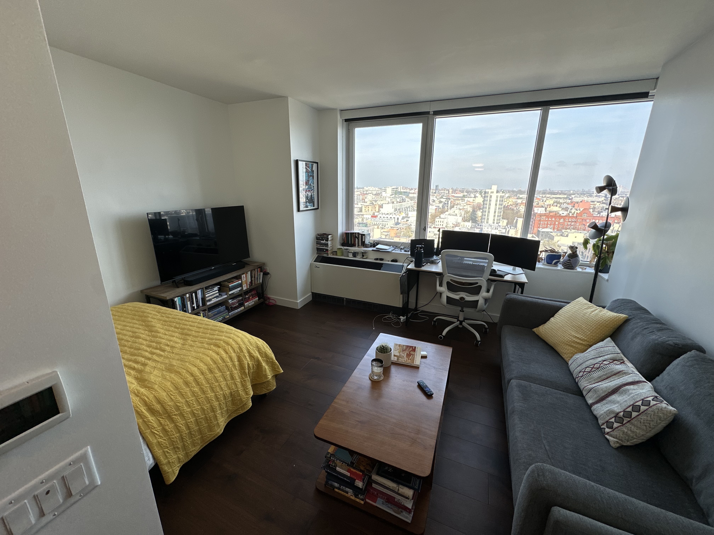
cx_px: 357
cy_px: 268
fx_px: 289
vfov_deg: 85.7
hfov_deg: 102.1
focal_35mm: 14
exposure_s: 1/170
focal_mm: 2.22
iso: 40
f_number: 2.2
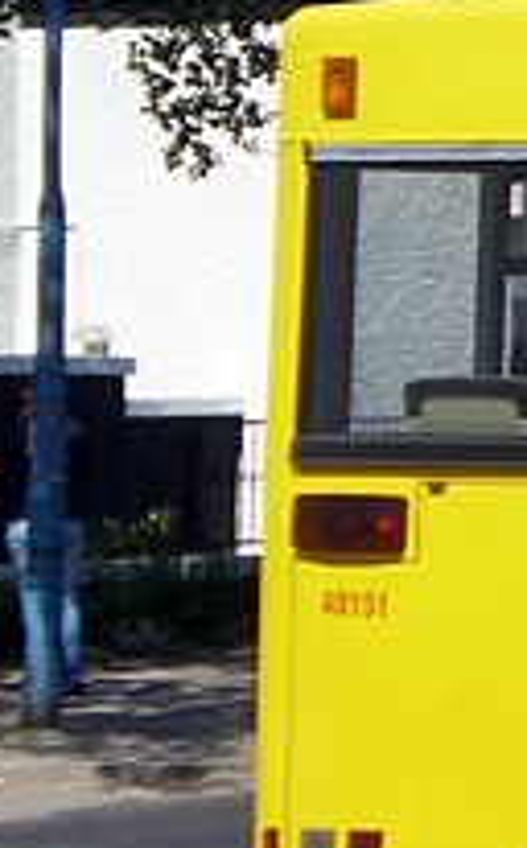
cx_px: 1552
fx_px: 6092
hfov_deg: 4.7
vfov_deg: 8.0
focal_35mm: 264
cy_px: 235
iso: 64
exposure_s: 1/800
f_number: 4.4
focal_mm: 11.3
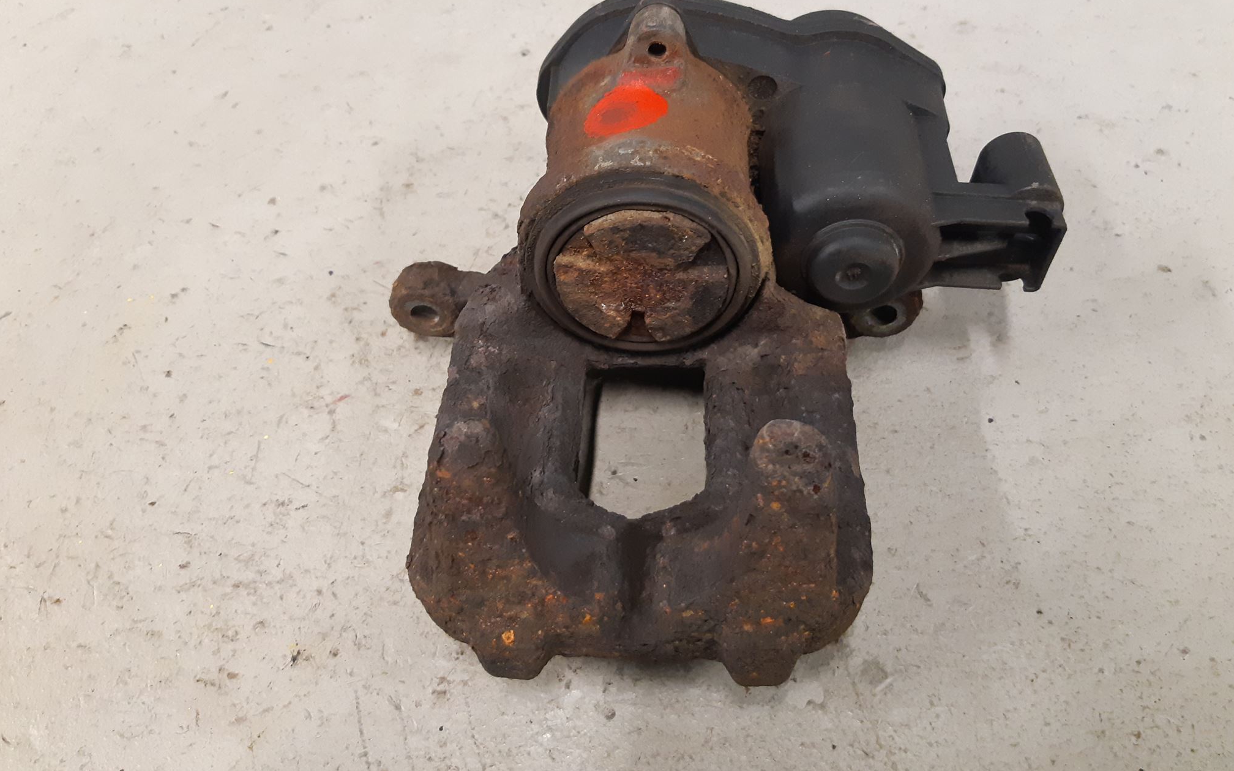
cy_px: 356
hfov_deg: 66.5
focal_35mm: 28
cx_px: 615
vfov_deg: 44.5
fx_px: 942
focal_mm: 3.93
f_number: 1.7
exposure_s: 1/50
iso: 320
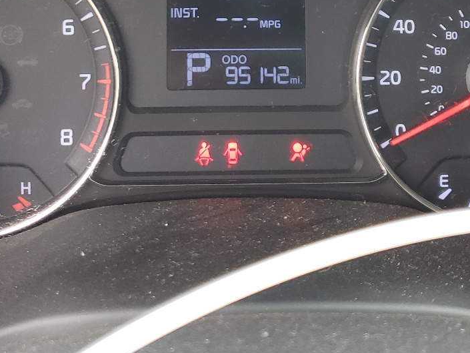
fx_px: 801
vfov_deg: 23.2
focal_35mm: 59
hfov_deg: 32.7
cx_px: 219
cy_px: -45
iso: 55
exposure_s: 1/60.2
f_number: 1.5
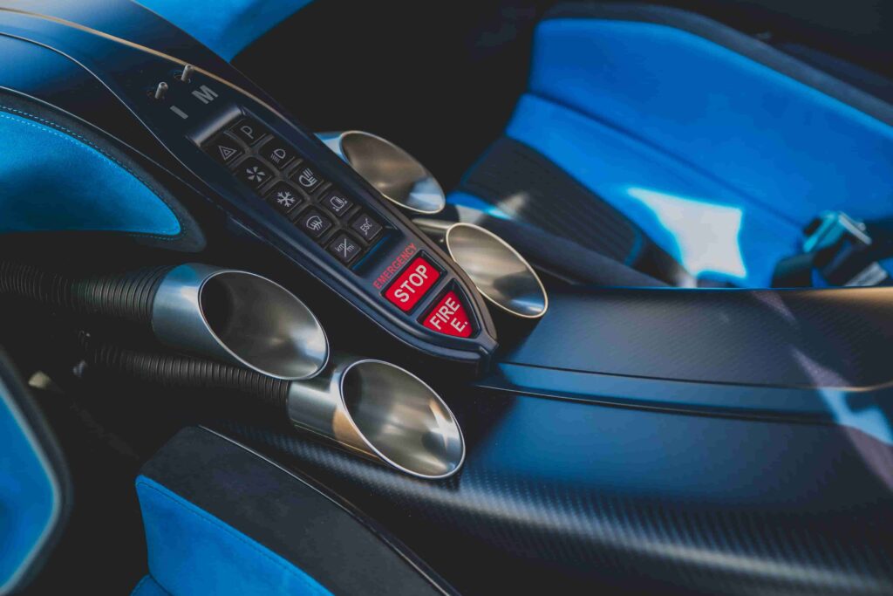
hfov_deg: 49.5
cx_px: 446
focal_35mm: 39
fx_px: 967
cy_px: 298
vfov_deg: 34.2
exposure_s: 1/40
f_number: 2.8
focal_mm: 39
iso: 200
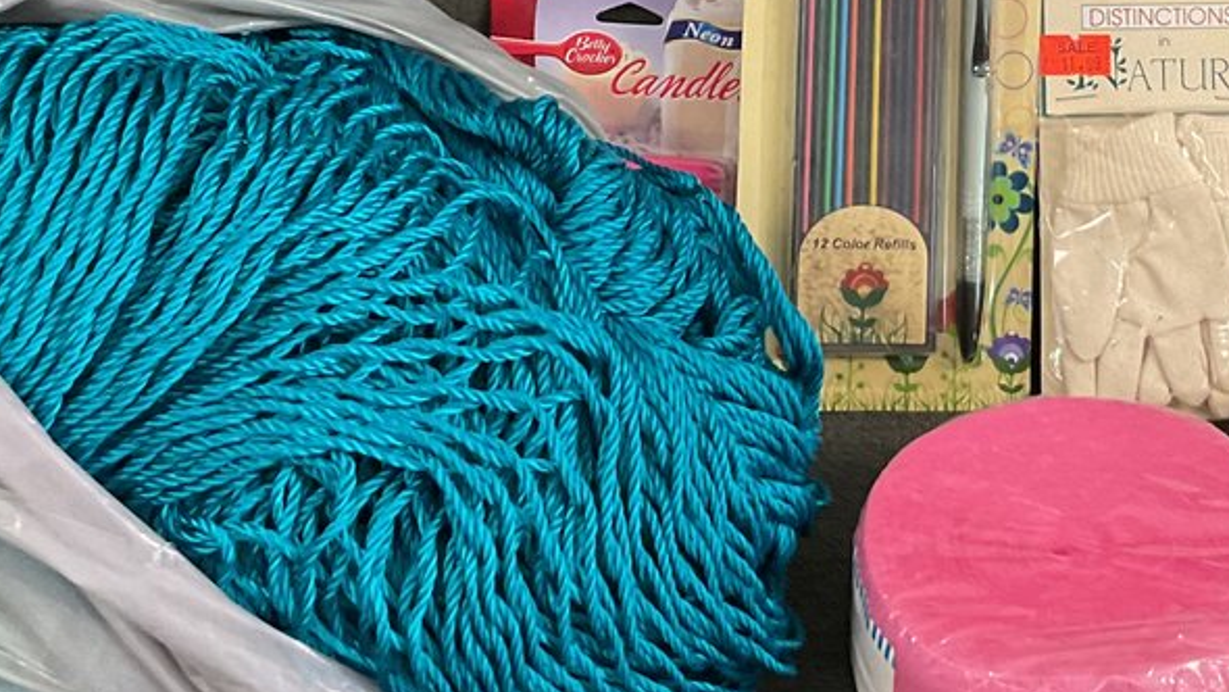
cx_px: 932
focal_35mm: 81
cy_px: -214
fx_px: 2640
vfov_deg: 14.3
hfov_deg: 25.9
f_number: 1.8
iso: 125
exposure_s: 1/60
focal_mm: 3
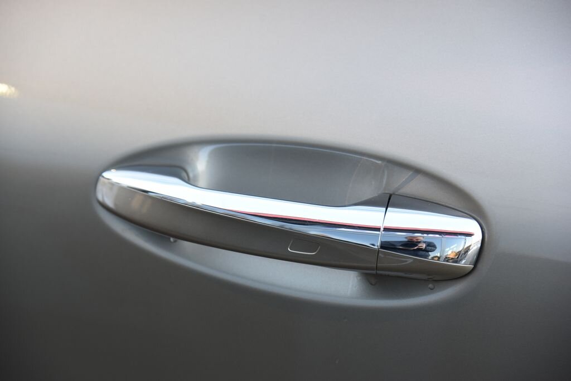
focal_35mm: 120
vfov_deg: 11.4
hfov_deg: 17.1
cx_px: 286
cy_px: 190
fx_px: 1904
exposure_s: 1/80
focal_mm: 120
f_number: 4.5
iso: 500
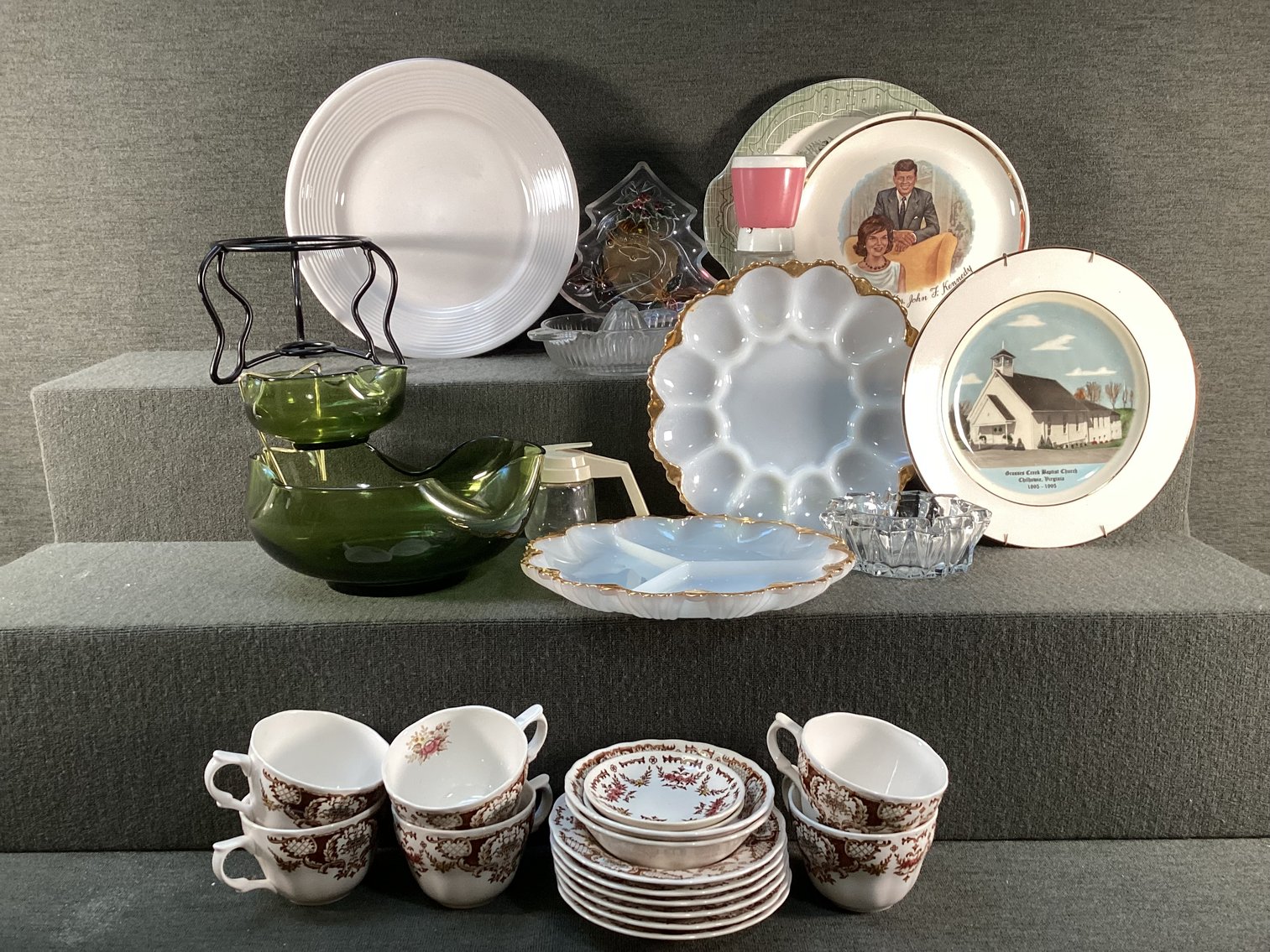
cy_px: 476
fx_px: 1137
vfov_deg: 45.4
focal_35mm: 31
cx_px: 635
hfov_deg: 58.3
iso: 80
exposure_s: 1/60
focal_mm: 3.3
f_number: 2.4
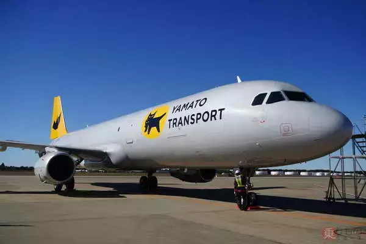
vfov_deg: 38.9
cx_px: 183
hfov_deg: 55.8
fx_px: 346
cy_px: 122
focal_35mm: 34
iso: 100
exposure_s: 1/1250
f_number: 5.6
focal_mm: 34
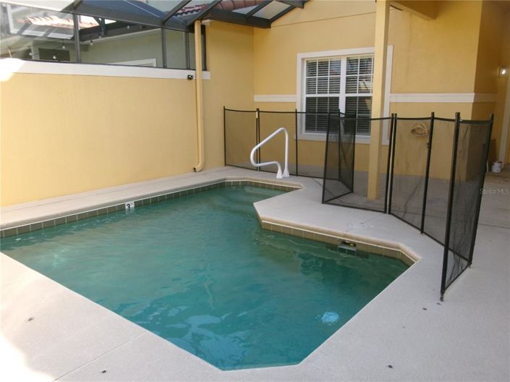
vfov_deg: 49.7
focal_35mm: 28
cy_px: 191
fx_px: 412
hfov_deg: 63.5
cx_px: 255
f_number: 3.9
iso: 100
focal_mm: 5.1
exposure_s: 1/105
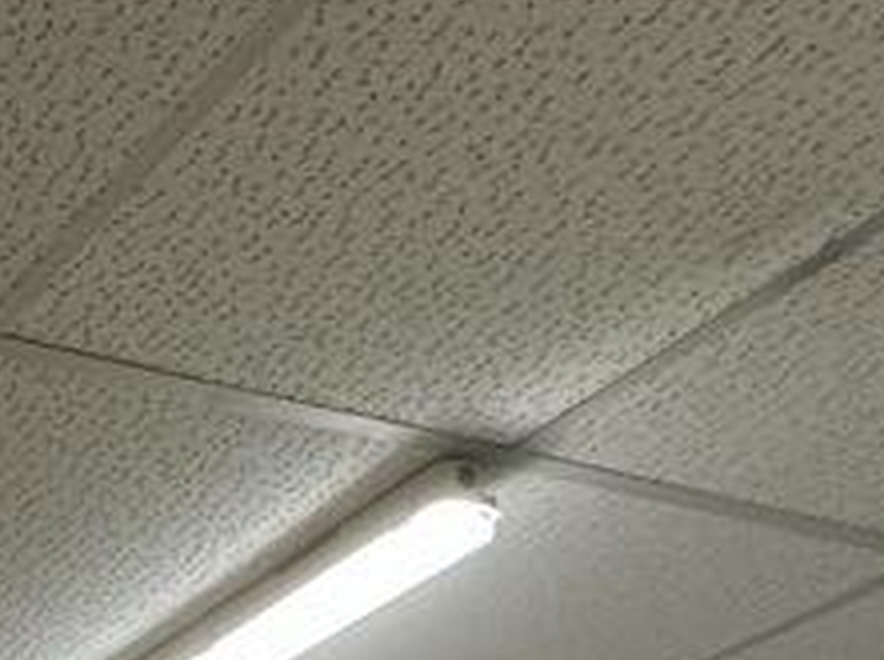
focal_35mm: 65
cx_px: -592
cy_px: 1476
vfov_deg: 15.5
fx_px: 1657
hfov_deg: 22.0
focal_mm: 2.22
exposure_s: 1/99
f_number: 2.2
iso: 250
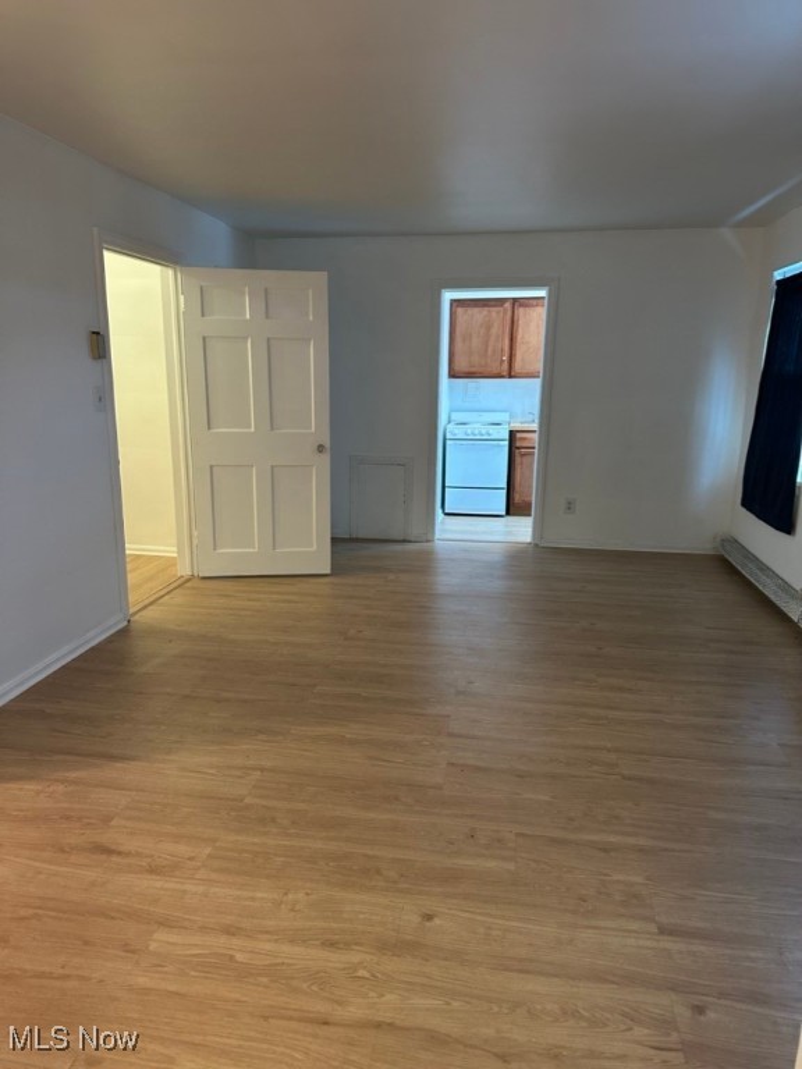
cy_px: 534
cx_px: 401
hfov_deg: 56.8
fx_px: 741
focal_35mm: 24
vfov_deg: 71.6
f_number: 1.78
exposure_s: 1/60
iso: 320
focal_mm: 6.86
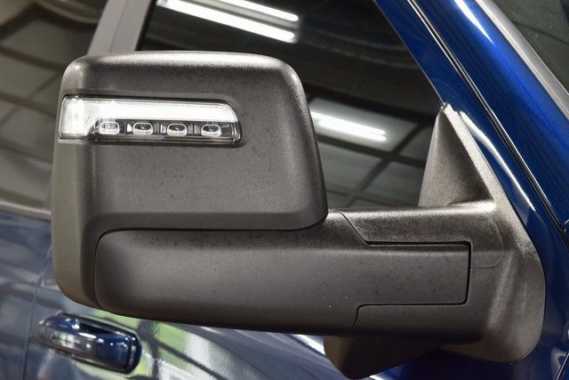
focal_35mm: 84
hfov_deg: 24.2
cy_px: 190
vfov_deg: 16.3
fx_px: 1328
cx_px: 284
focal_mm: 56
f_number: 7.1
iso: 1400
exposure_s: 1/30
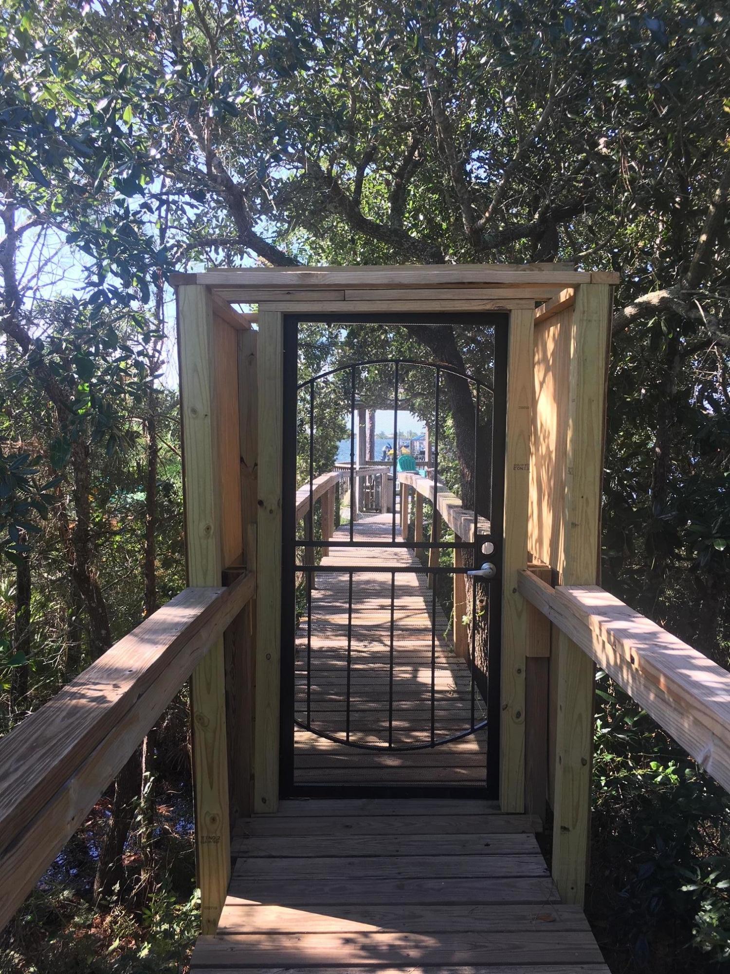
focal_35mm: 29
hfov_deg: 48.2
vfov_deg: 61.7
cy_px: 487
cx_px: 365
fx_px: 815
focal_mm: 4.15
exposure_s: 1/146
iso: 25
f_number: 2.2
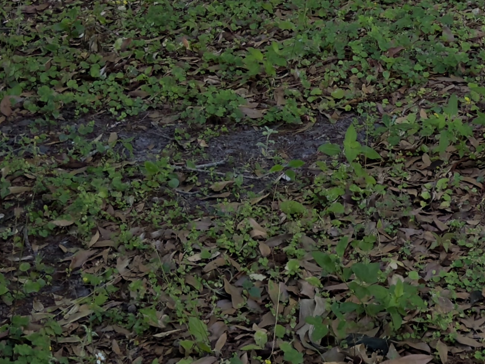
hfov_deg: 12.8
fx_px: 2129
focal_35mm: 152
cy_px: -364
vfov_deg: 9.2
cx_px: 494
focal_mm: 6.76
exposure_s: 1/500
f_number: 1.78
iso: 80
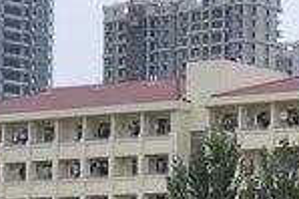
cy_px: 399
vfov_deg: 6.9
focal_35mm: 193
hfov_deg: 9.9
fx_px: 1601
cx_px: 586
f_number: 6.3
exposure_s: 1/160
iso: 100
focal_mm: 24
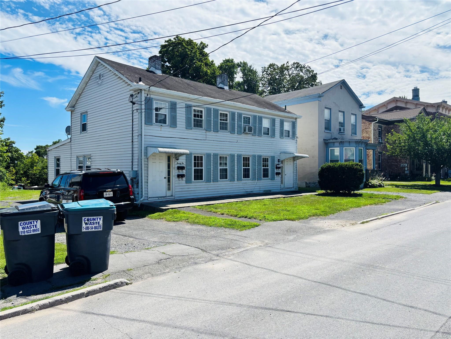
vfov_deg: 53.1
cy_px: 170
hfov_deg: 67.3
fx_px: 339
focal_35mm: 26
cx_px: 226
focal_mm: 5.96
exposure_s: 1/4255
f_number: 1.6
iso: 50
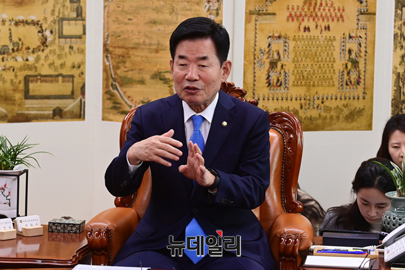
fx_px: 1305
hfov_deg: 17.6
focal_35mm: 116
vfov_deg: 11.8
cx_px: 202
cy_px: 135
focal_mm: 116
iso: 5000
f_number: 7.1
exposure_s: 1/200
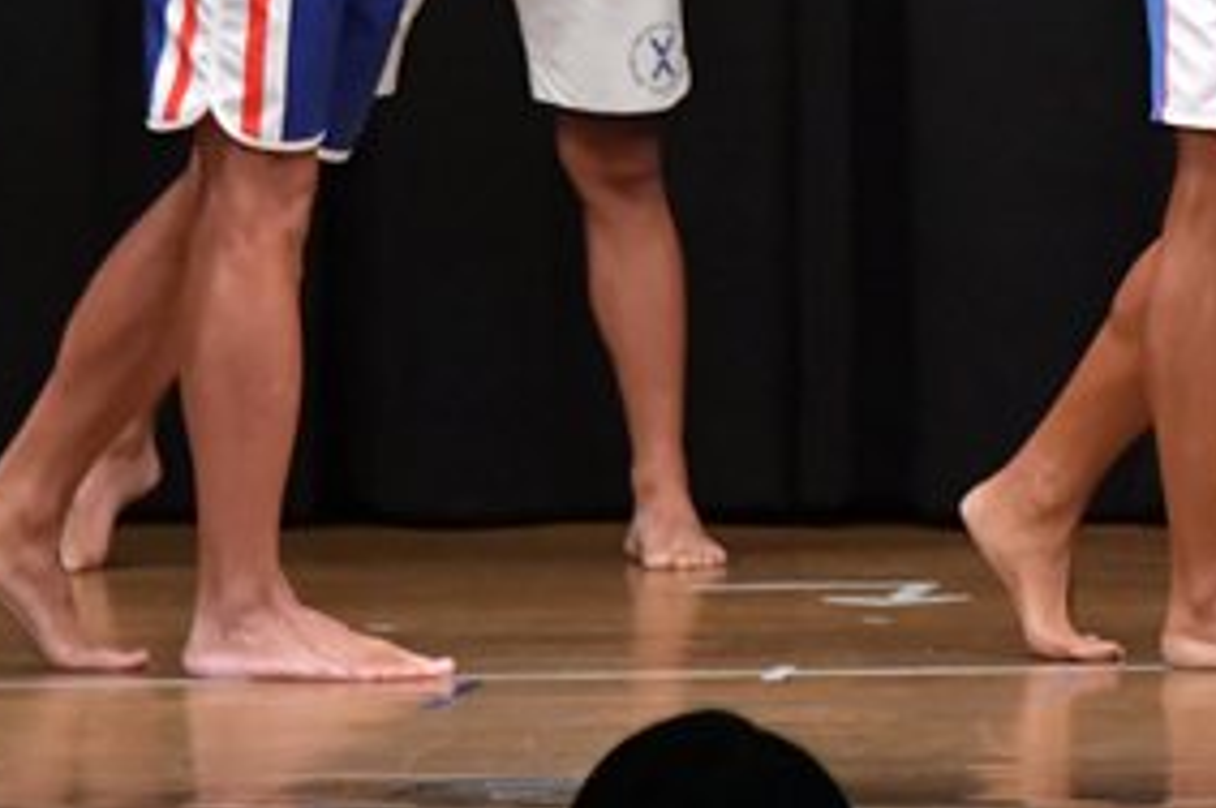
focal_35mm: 595
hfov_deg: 3.5
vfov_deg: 2.3
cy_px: -245
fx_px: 20074
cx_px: 1601
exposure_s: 1/400
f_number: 5.6
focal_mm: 145
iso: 6400
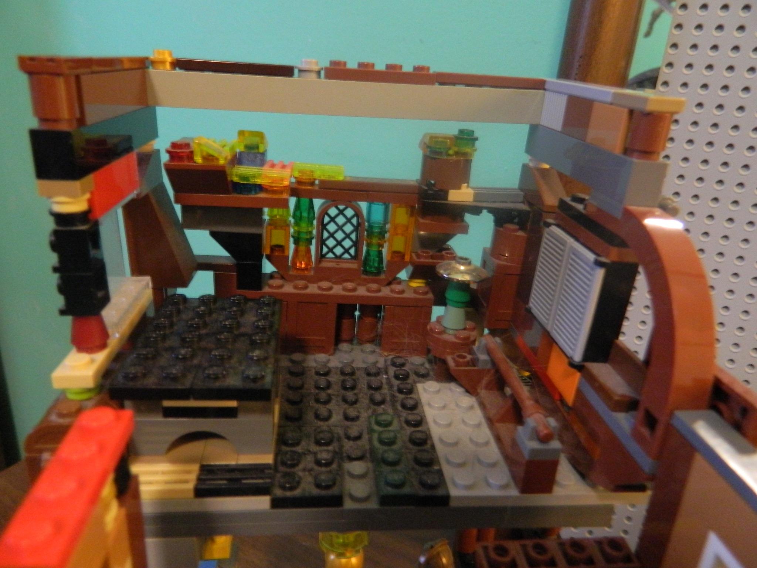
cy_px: 284
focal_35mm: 25
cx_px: 378
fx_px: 547
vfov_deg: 54.9
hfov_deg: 69.4
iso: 400
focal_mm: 4.5
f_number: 3.1
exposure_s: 1/13
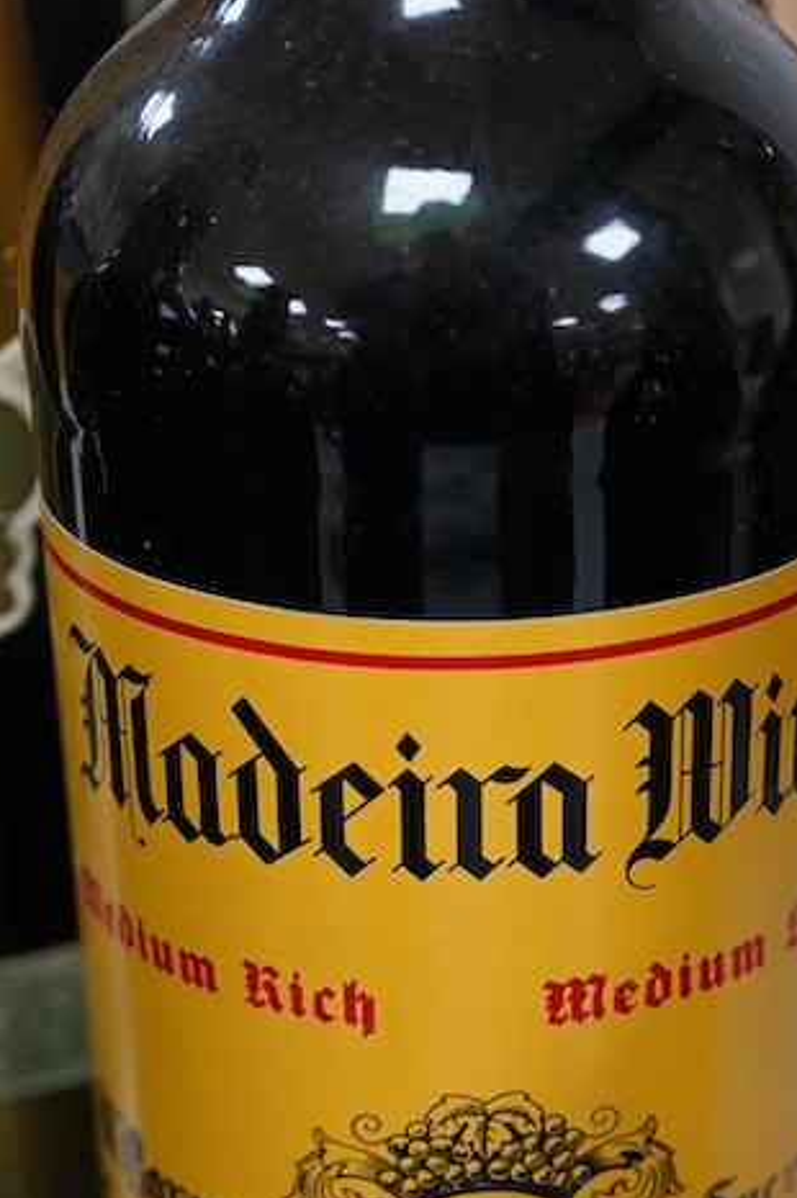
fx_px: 2893
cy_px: 1013
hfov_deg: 15.7
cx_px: 440
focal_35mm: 87
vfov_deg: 23.0
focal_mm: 30
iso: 1250
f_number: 3.5
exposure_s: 1/125
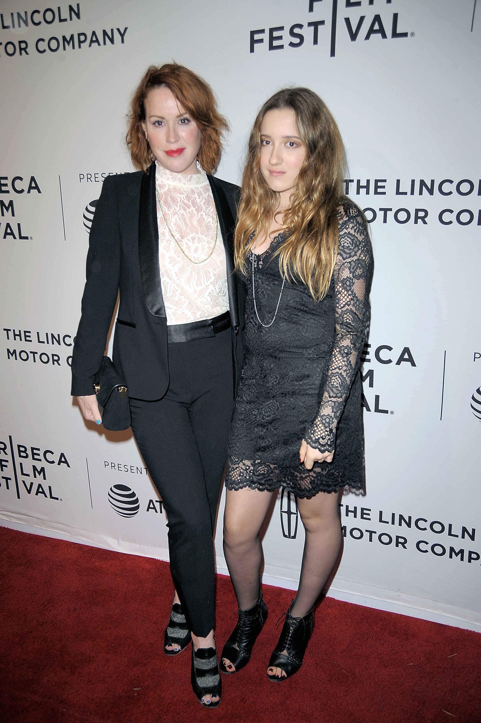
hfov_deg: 41.1
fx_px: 642
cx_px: 240
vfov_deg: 58.7
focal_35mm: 32
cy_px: 362
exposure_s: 1/250
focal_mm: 32
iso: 320
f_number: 6.3
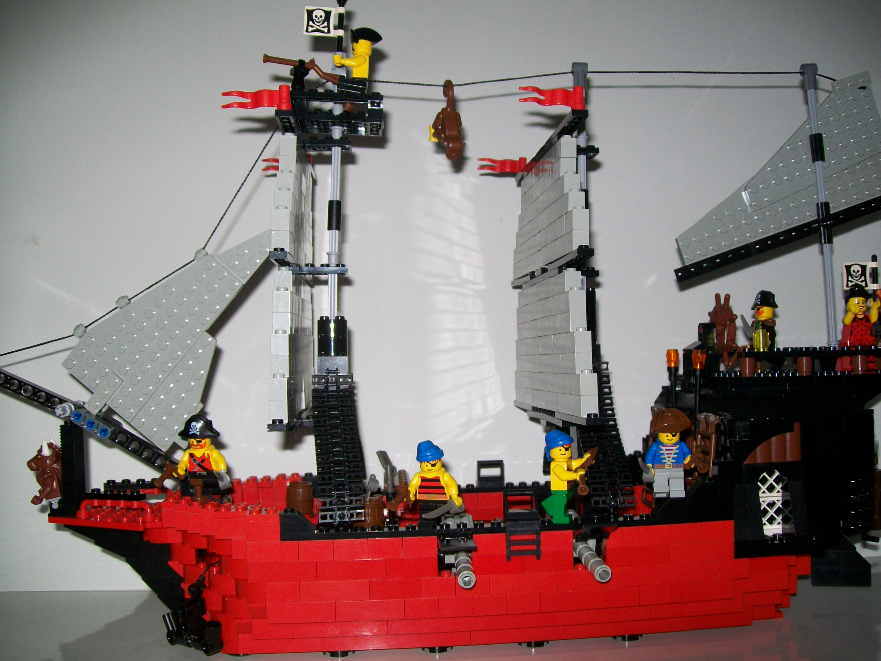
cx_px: 440
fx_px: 865
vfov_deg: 41.8
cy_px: 330
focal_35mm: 34
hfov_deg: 54.0
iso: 64
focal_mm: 6.1
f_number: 2.7
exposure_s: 1/60
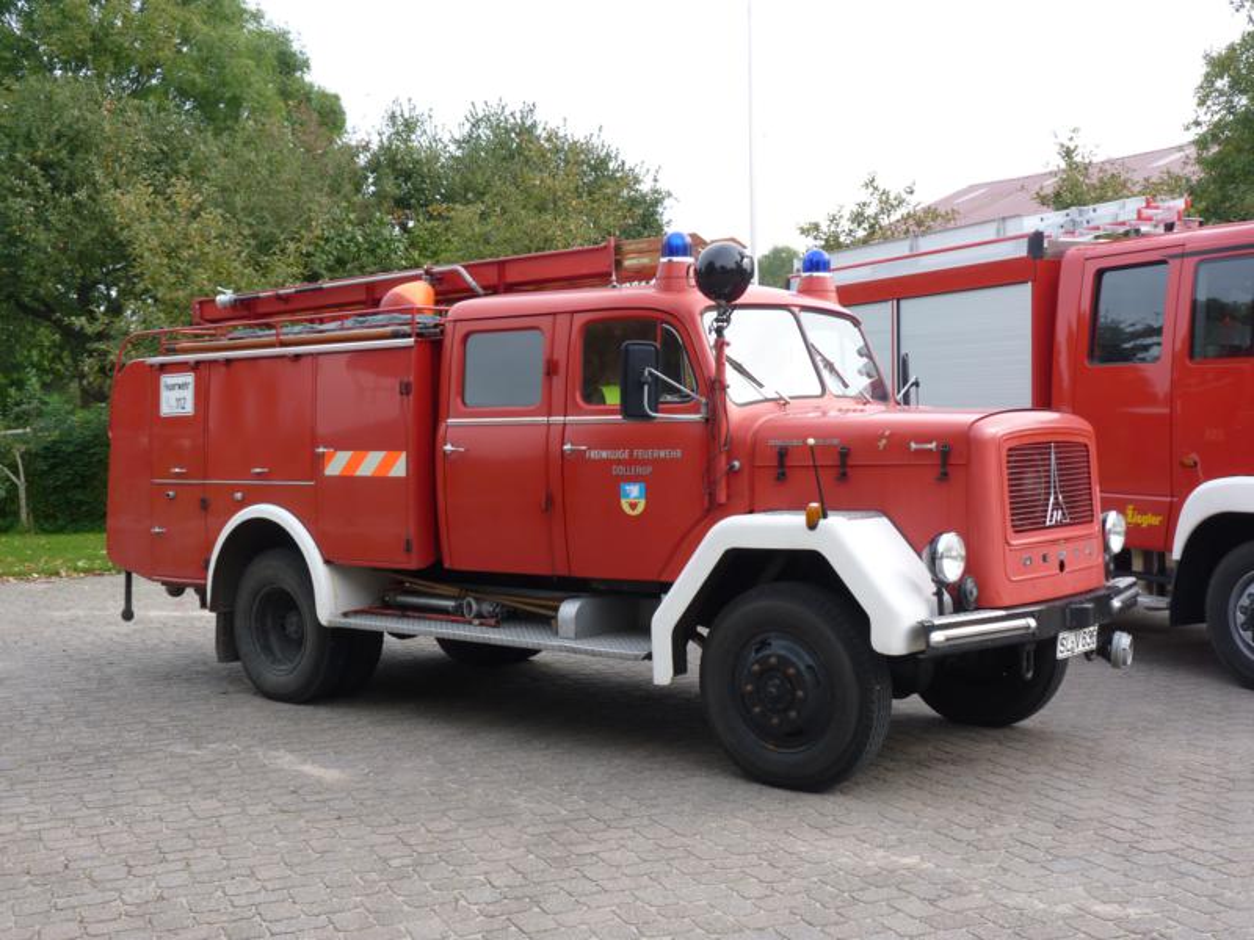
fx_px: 1558
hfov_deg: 43.9
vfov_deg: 33.6
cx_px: 627
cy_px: 470
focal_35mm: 43
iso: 80
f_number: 4
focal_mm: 7.6
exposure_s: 1/160
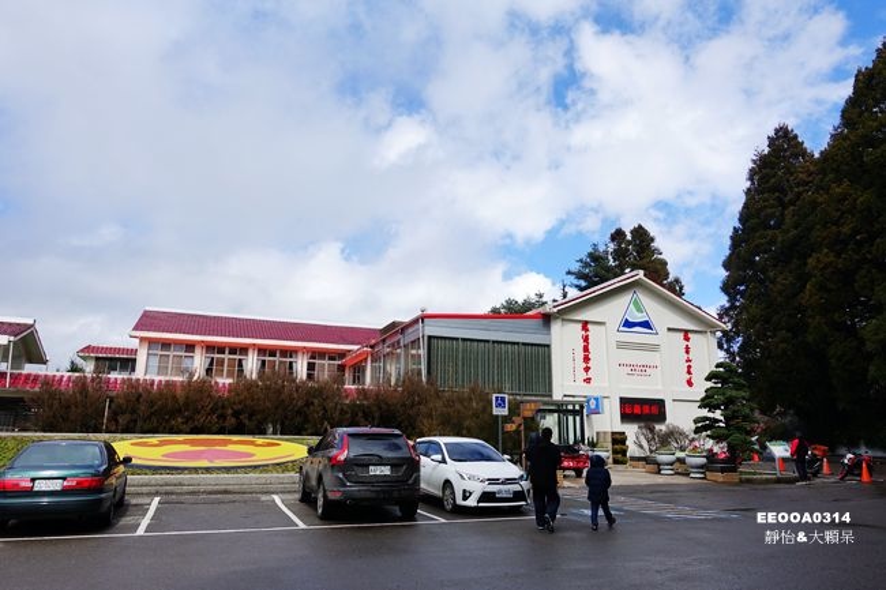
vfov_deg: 53.1
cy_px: 295
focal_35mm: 24
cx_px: 443
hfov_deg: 73.8
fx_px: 590
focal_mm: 8.8
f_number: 5.6
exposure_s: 1/640
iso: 125
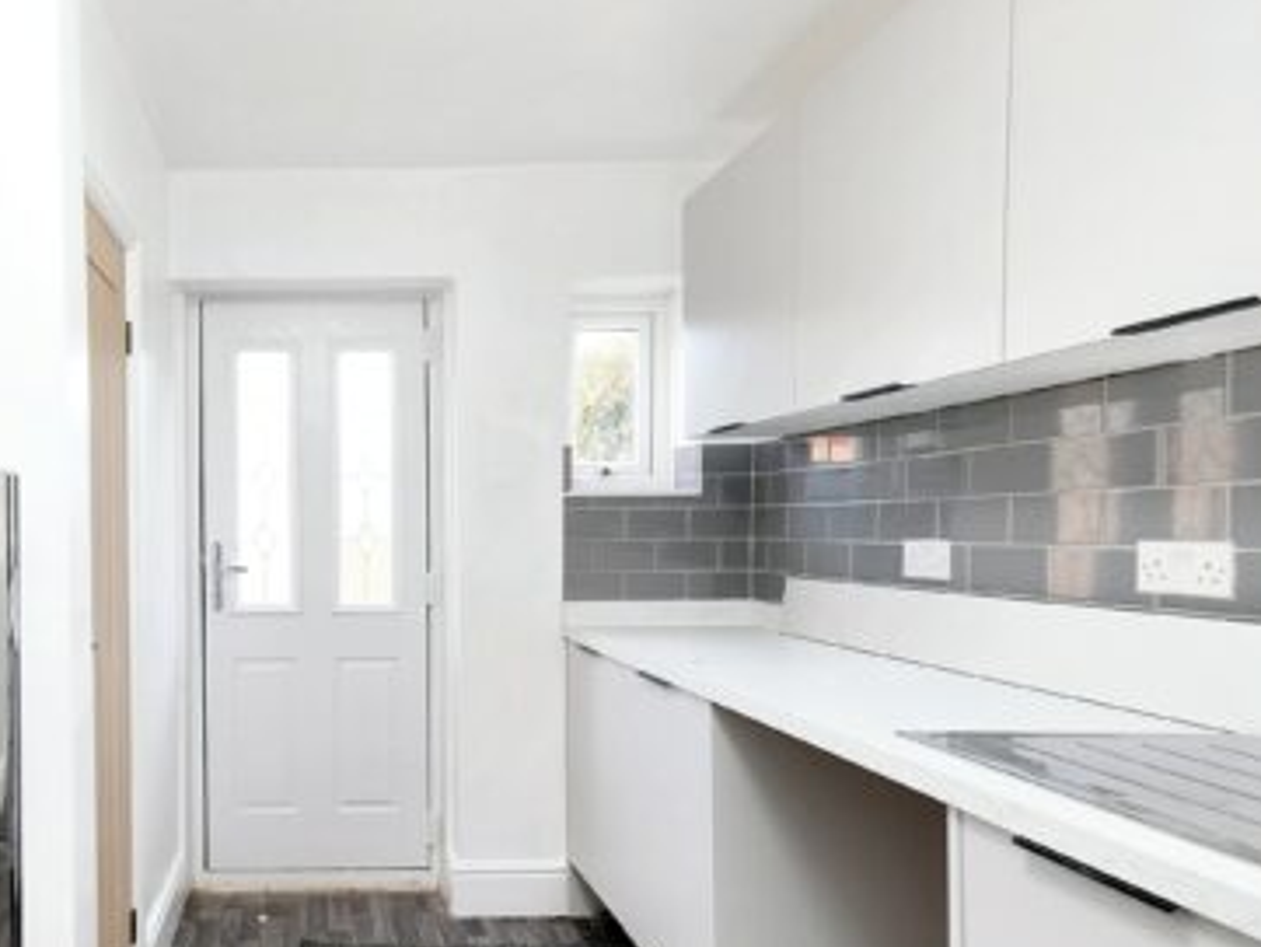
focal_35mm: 23
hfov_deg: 68.7
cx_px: 304
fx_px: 838
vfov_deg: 58.6
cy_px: 545
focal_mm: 10
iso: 800
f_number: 4
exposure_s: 1/56
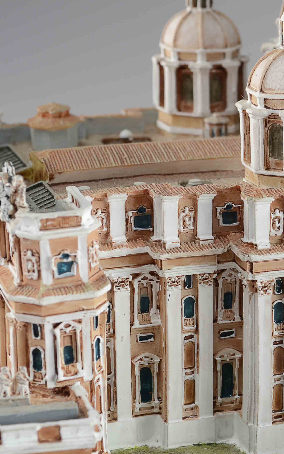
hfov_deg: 10.6
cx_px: 344
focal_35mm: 121
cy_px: 259
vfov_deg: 17.2
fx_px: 1499
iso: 100
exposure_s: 1/80
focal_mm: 46
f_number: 11
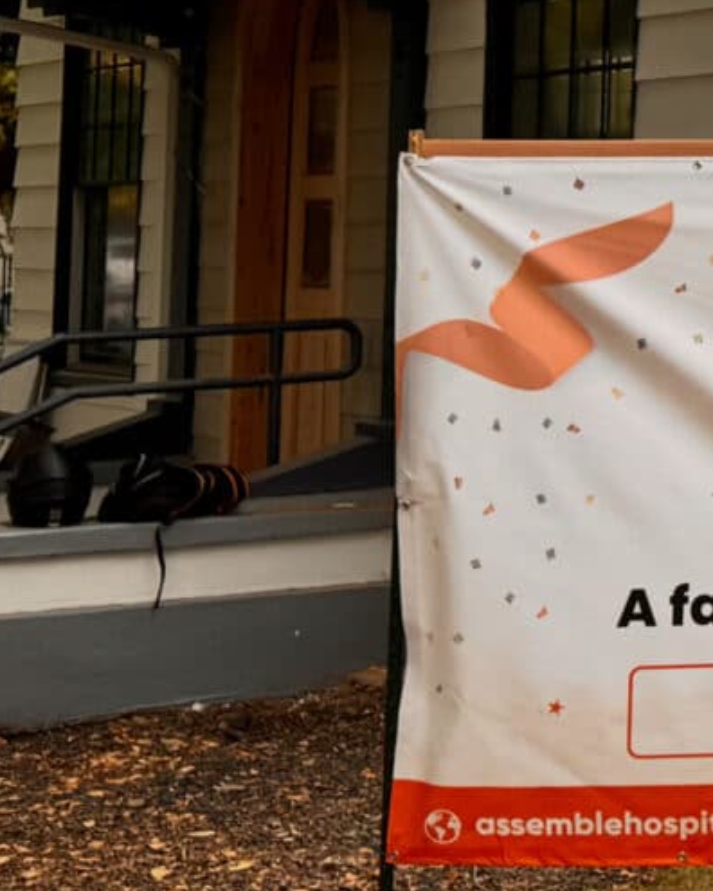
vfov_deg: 19.1
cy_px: -50
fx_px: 2559
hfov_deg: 13.6
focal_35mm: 97
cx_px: 1404
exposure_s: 1/730
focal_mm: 6.76
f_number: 1.78
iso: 80
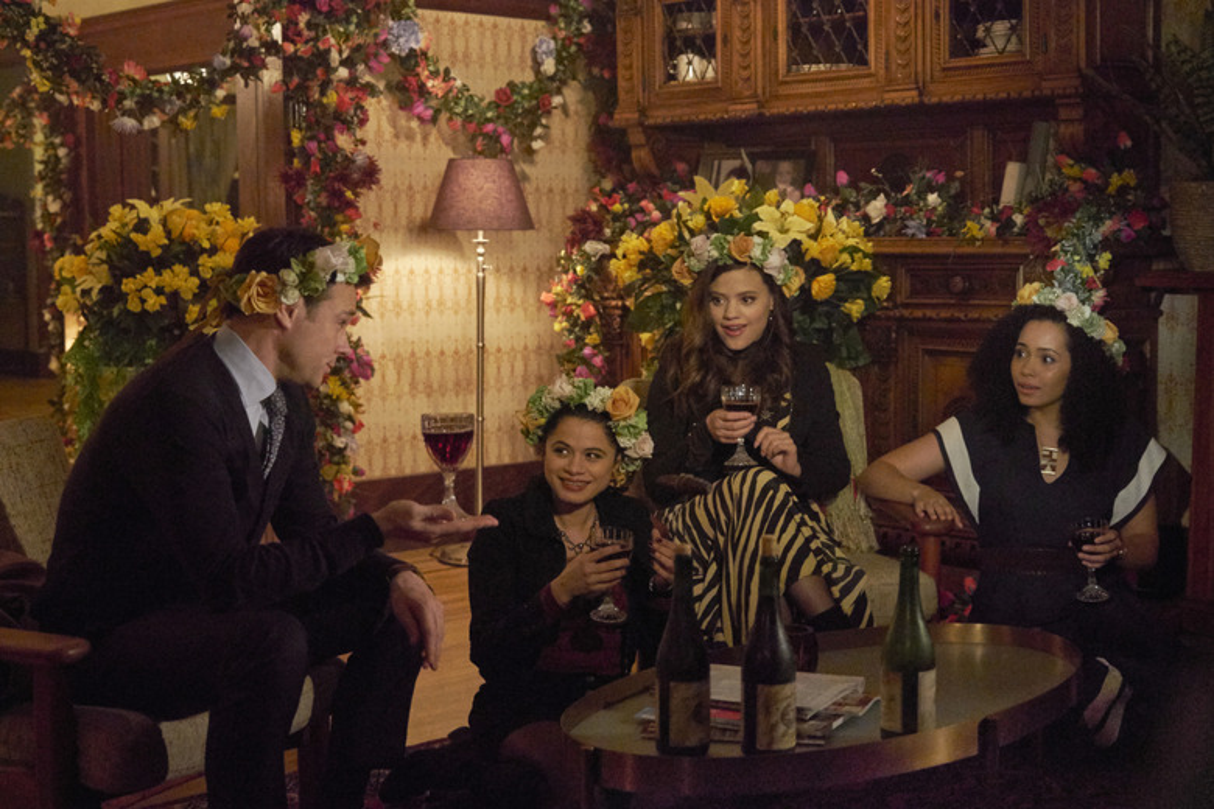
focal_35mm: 50
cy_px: 404
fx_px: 1686
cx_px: 607
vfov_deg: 27.0
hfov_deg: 39.6
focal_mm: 33.2
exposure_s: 1/125
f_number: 2.8
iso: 12800
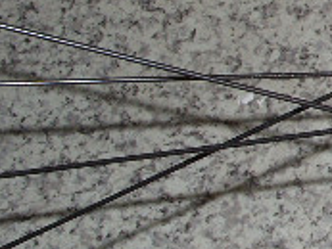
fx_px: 1574
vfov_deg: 9.0
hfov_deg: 11.0
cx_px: 652
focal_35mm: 164
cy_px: 12
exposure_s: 1/30
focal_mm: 7.8
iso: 50
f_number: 2.8
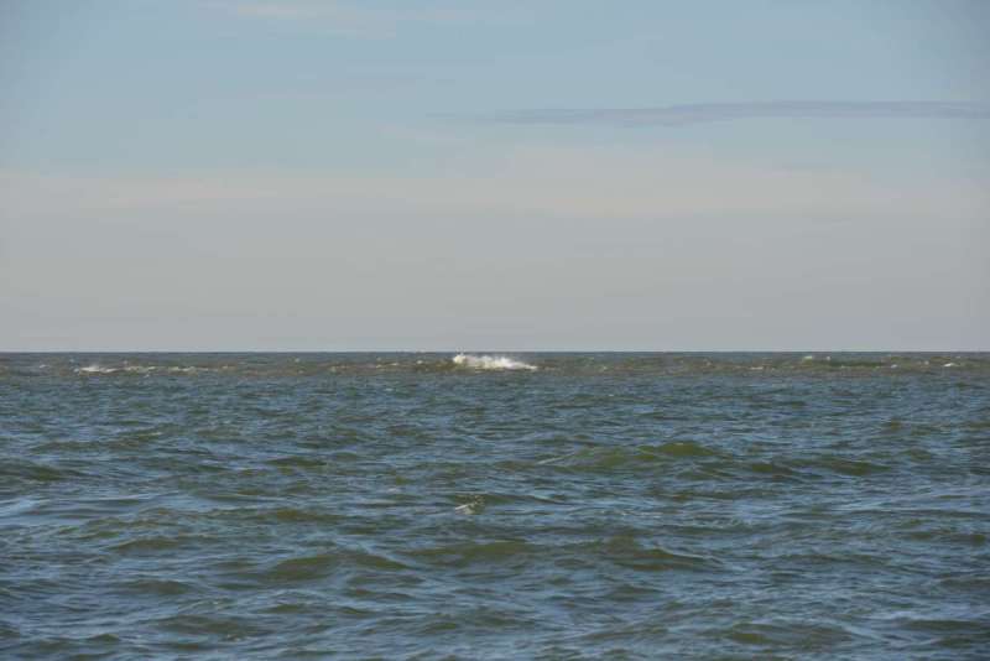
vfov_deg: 6.9
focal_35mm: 200
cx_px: 495
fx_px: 5502
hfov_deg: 10.3
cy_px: 330
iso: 125
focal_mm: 200
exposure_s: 1/250
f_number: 10
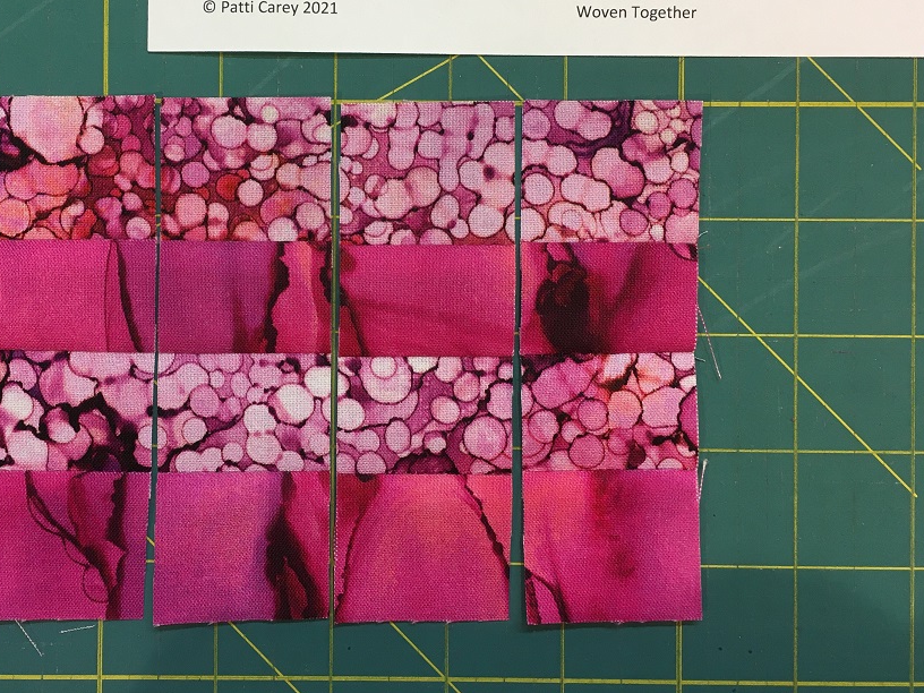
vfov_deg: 33.4
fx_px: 1148
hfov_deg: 43.6
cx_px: 362
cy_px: 251
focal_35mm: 43
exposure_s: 1/40
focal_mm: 4.15
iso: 25
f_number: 2.2
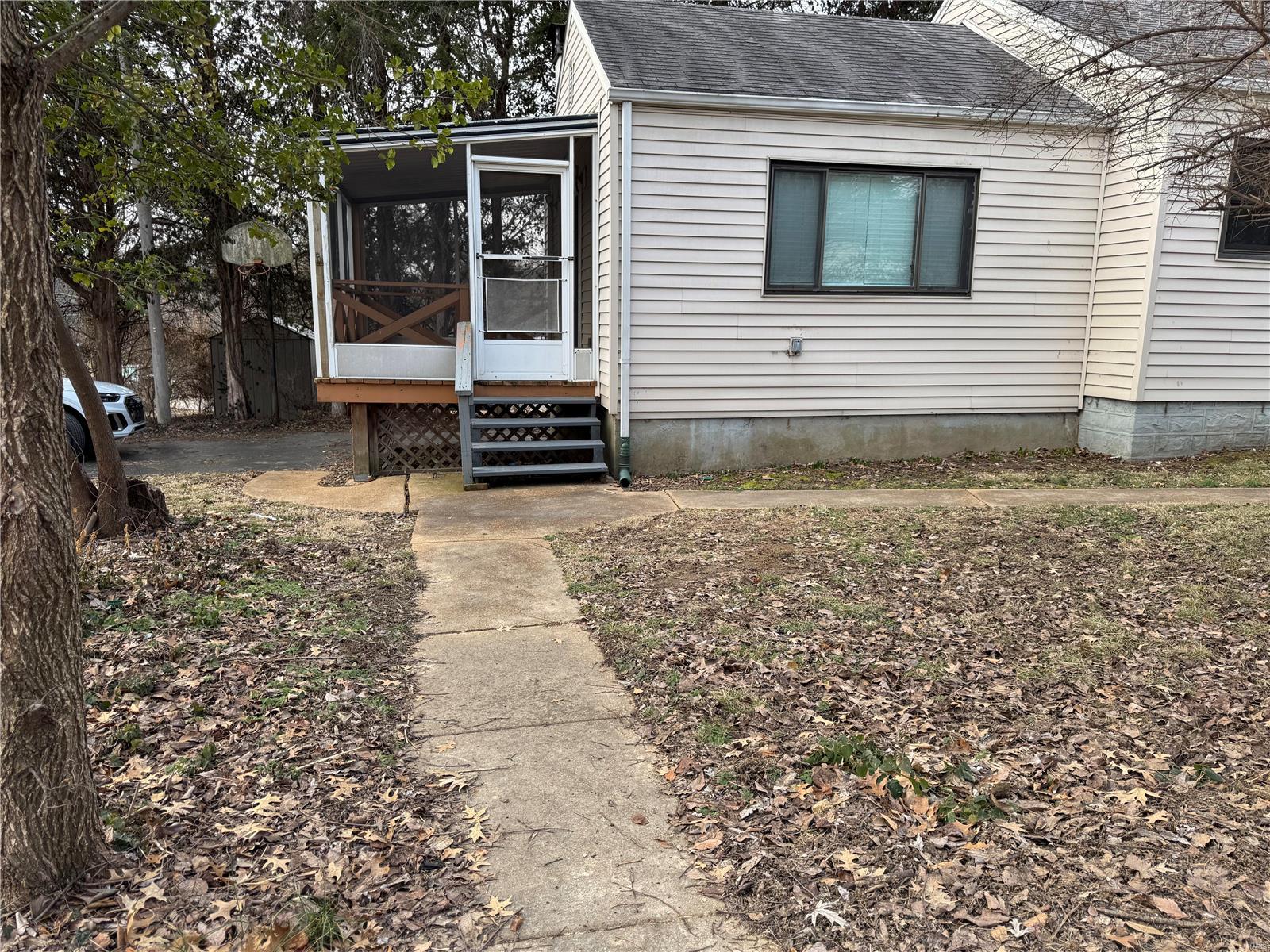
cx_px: 635
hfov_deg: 71.6
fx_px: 881
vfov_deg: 56.8
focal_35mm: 24
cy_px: 476
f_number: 1.78
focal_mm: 6.76
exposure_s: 1/433
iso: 80
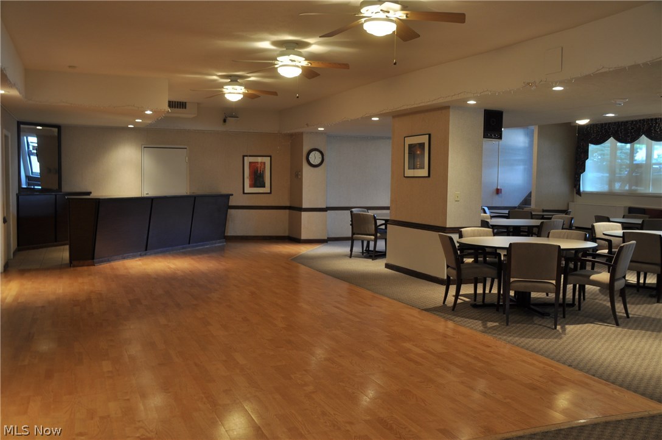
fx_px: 633
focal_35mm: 34
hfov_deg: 55.2
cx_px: 331
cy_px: 220
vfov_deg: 38.2
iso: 200
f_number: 3.5
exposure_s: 1/13
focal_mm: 23
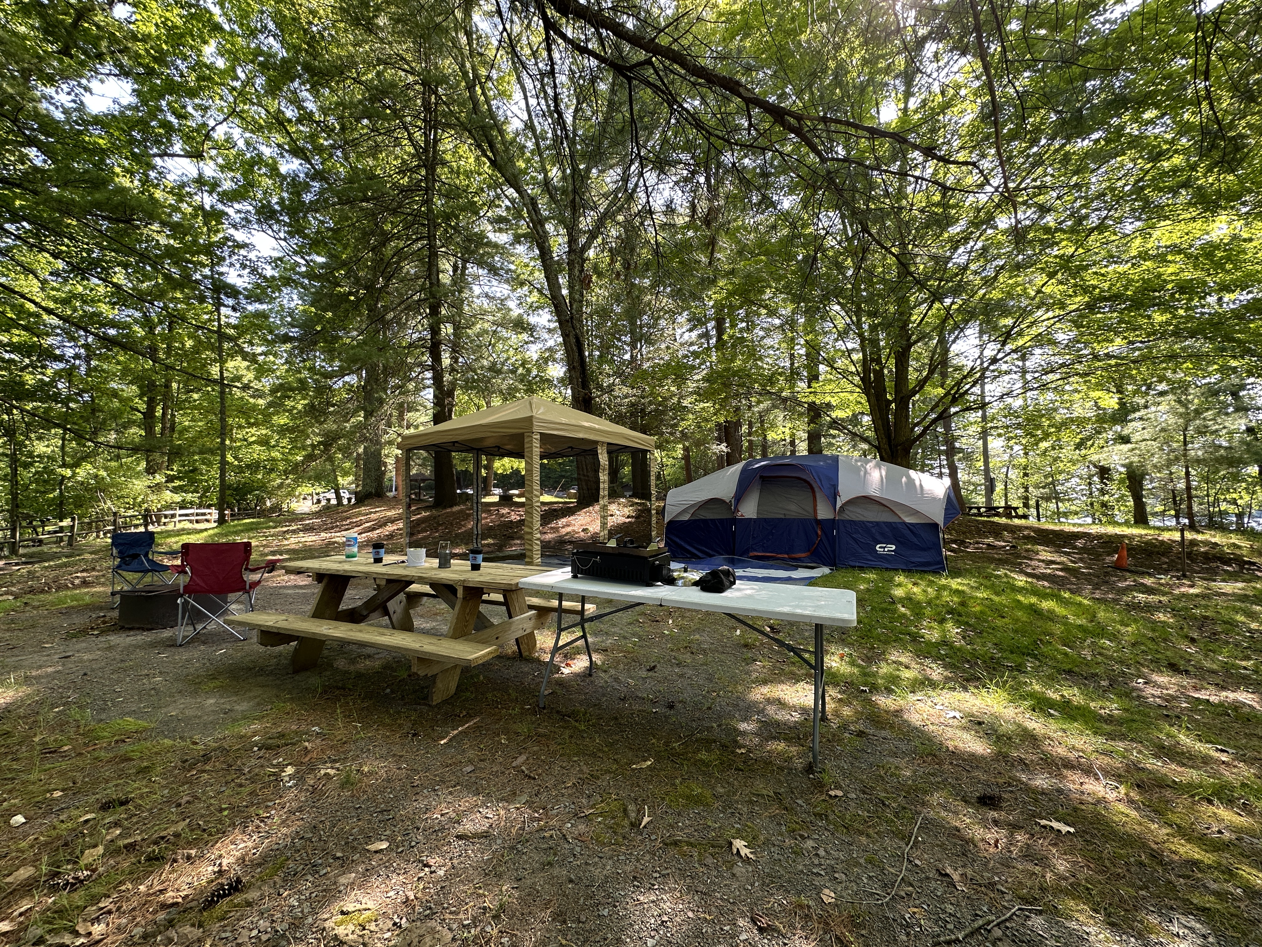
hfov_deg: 102.1
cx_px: 631
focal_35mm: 14
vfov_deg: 85.7
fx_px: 510
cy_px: 474
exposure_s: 1/99
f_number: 2.2
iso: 50
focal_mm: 2.22
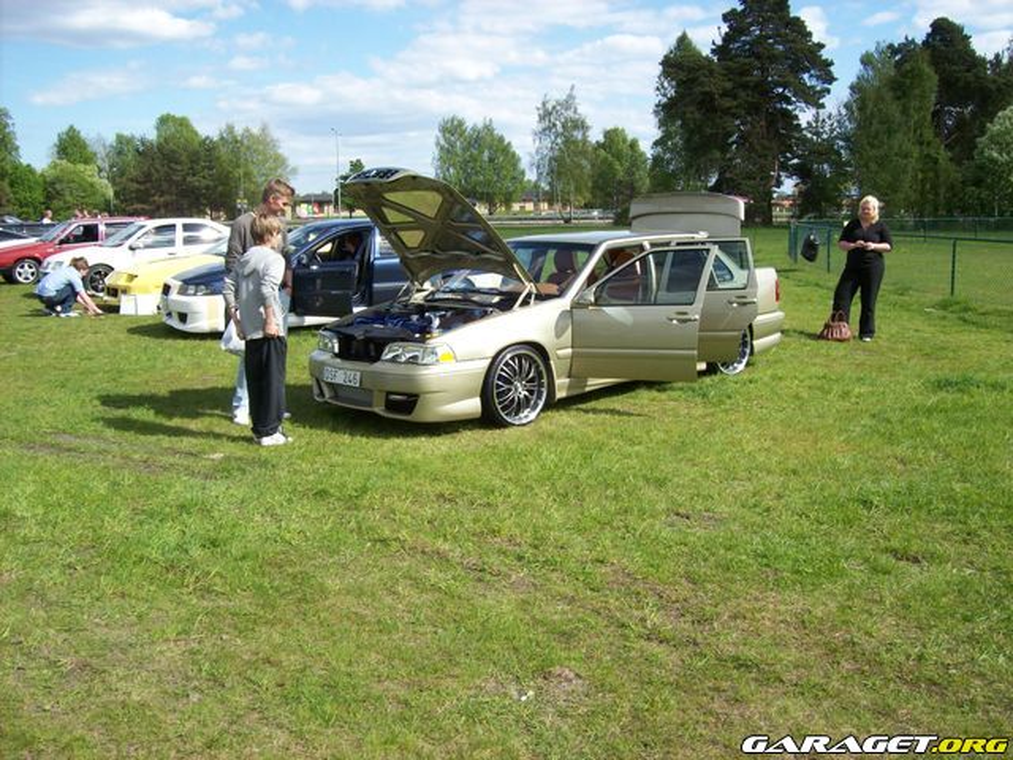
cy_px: 380
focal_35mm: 36
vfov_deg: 39.7
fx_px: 1054
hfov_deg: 51.4
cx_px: 506
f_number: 4.8
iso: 80
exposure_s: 1/434
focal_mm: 6
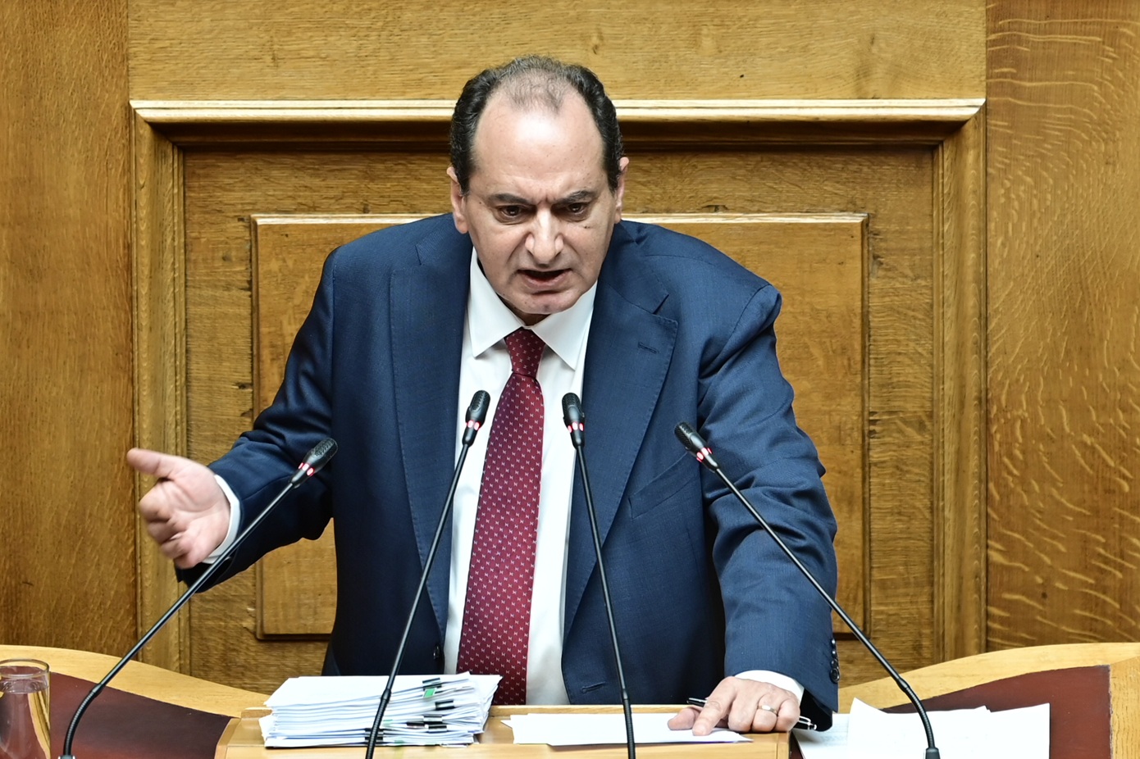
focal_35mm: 300
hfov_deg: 6.9
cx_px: 570
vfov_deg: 4.6
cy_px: 380
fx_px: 9497
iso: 400
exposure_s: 1/160
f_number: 3.2
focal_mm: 200
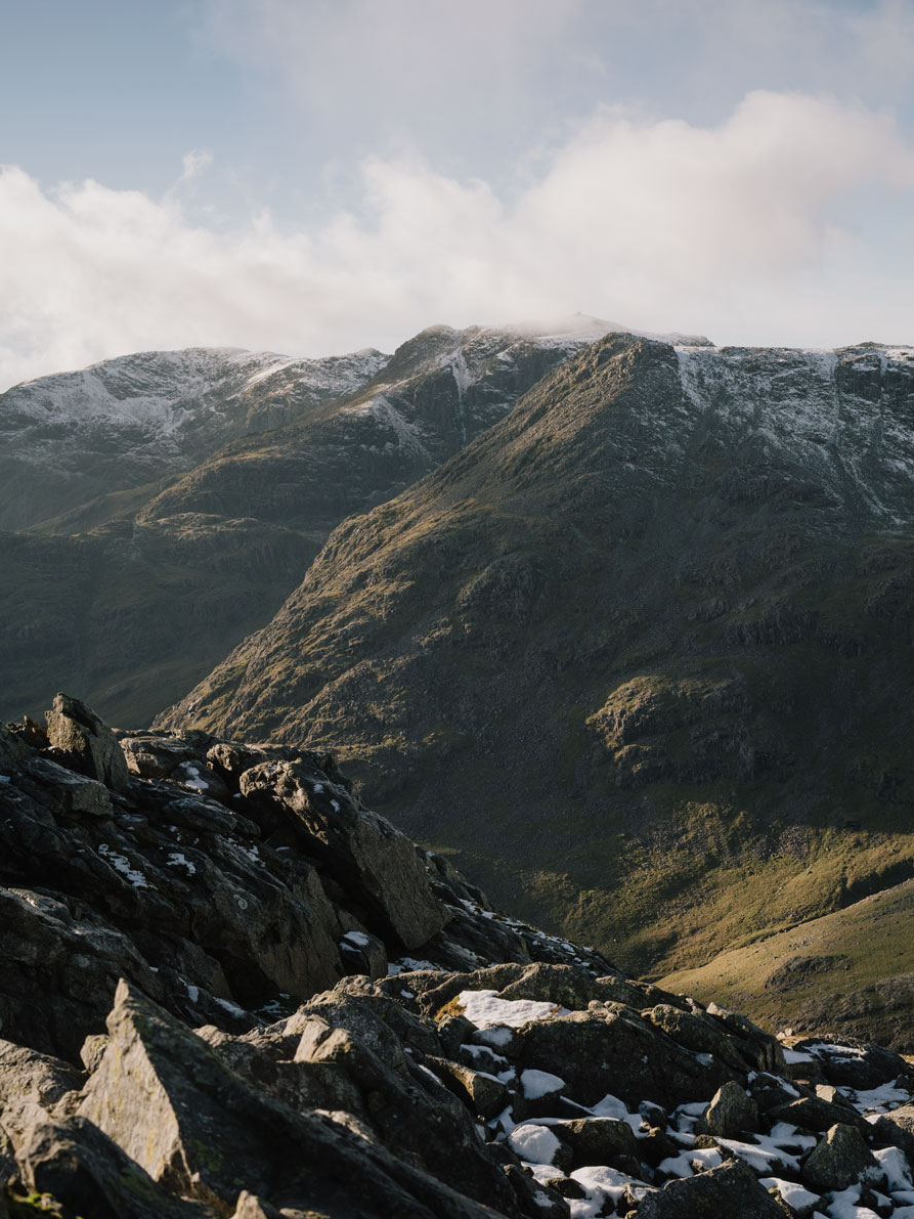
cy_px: 613
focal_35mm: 47
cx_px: 623
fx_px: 1655
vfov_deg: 40.4
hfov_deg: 30.6
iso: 200
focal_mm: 45
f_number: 9.5
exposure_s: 1/350
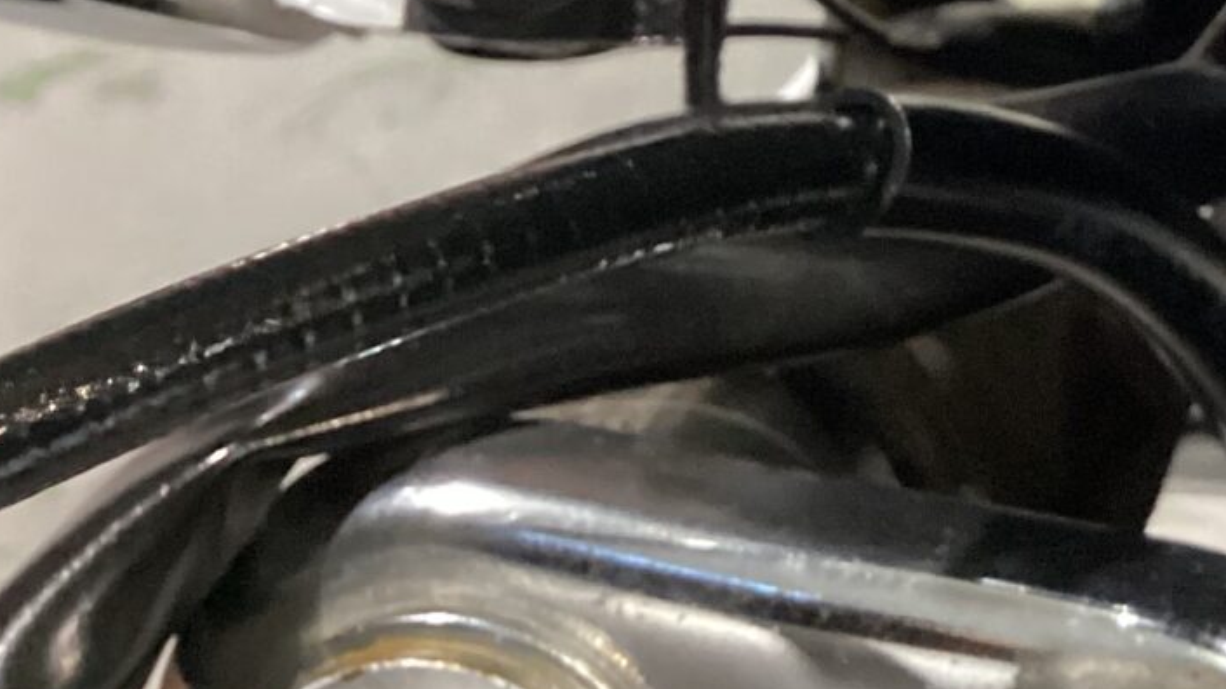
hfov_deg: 20.8
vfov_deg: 12.4
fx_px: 2990
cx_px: 1645
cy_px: -374
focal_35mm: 92
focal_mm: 3.3
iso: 320
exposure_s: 1/50
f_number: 2.4
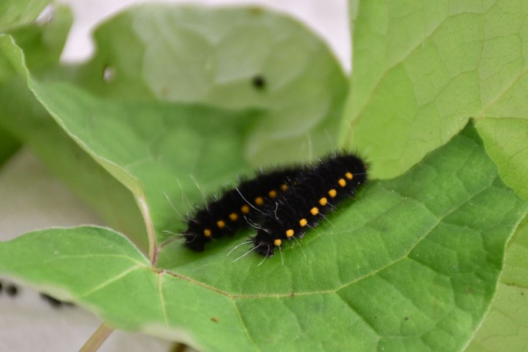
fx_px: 3080
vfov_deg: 6.5
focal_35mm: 210
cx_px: 264
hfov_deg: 9.8
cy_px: 176
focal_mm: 140
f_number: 5.6
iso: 1000
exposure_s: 1/30
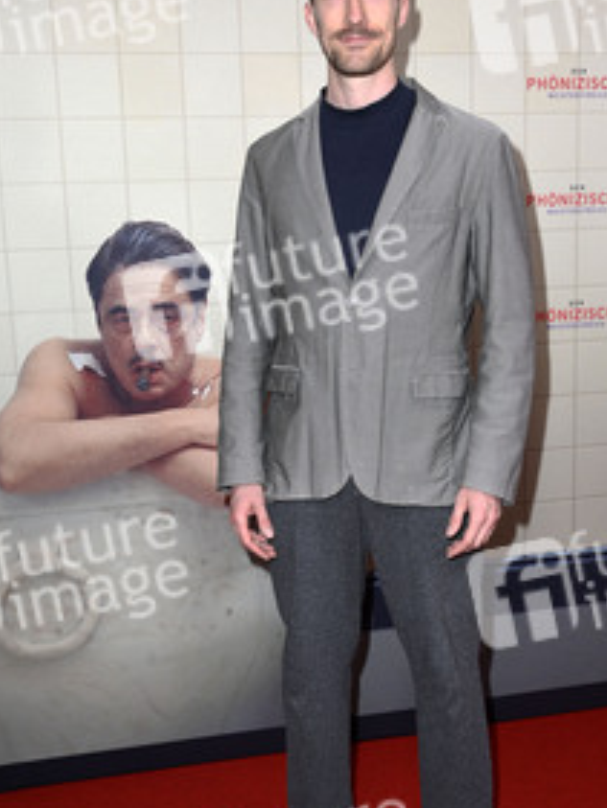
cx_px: 354
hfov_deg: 28.0
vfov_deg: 36.8
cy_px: 437
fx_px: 1215
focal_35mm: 52
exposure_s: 1/250
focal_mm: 38
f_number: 5.6
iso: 800
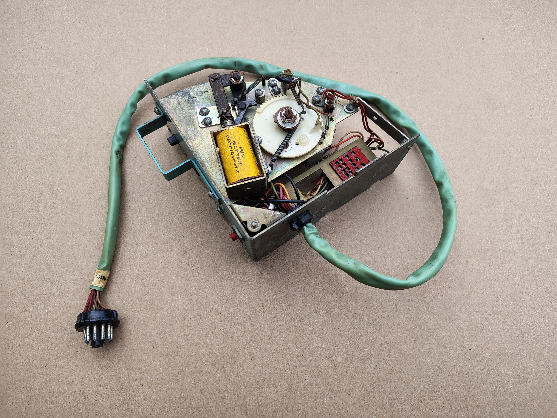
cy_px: 209
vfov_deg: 56.8
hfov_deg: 71.6
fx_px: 386
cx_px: 278
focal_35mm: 24
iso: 100
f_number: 1.8
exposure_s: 1/637
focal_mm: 5.56
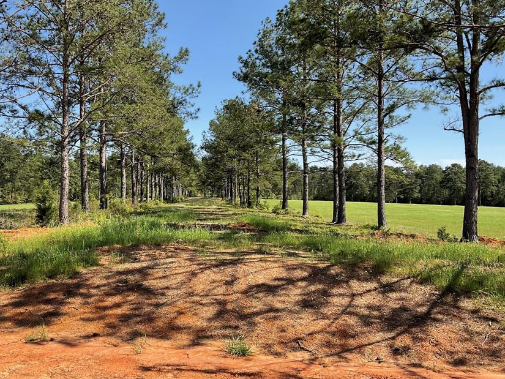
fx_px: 525
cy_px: 186
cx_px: 211
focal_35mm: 36
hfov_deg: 51.1
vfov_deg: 39.7
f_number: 1.8
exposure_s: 1/1121
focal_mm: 3
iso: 16
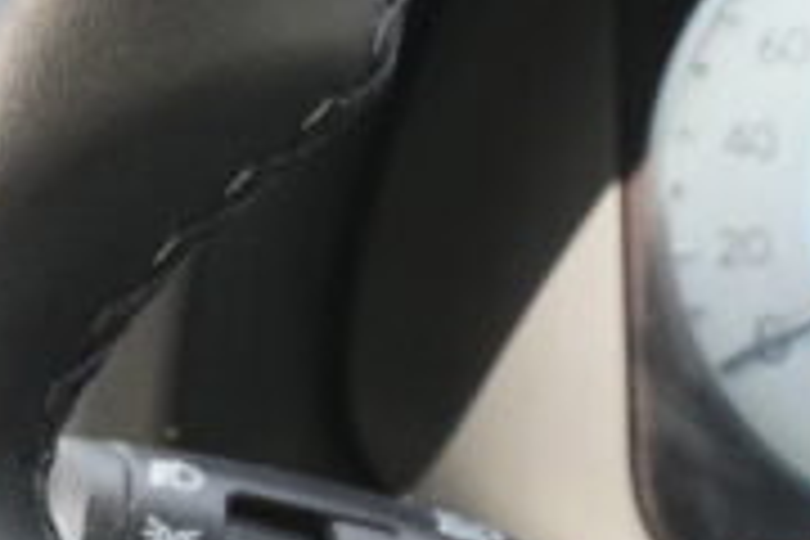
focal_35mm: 386
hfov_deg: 5.2
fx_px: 8684
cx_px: 1809
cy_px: 1024
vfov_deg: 3.5
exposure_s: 1/60
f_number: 9
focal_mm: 45
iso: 2000
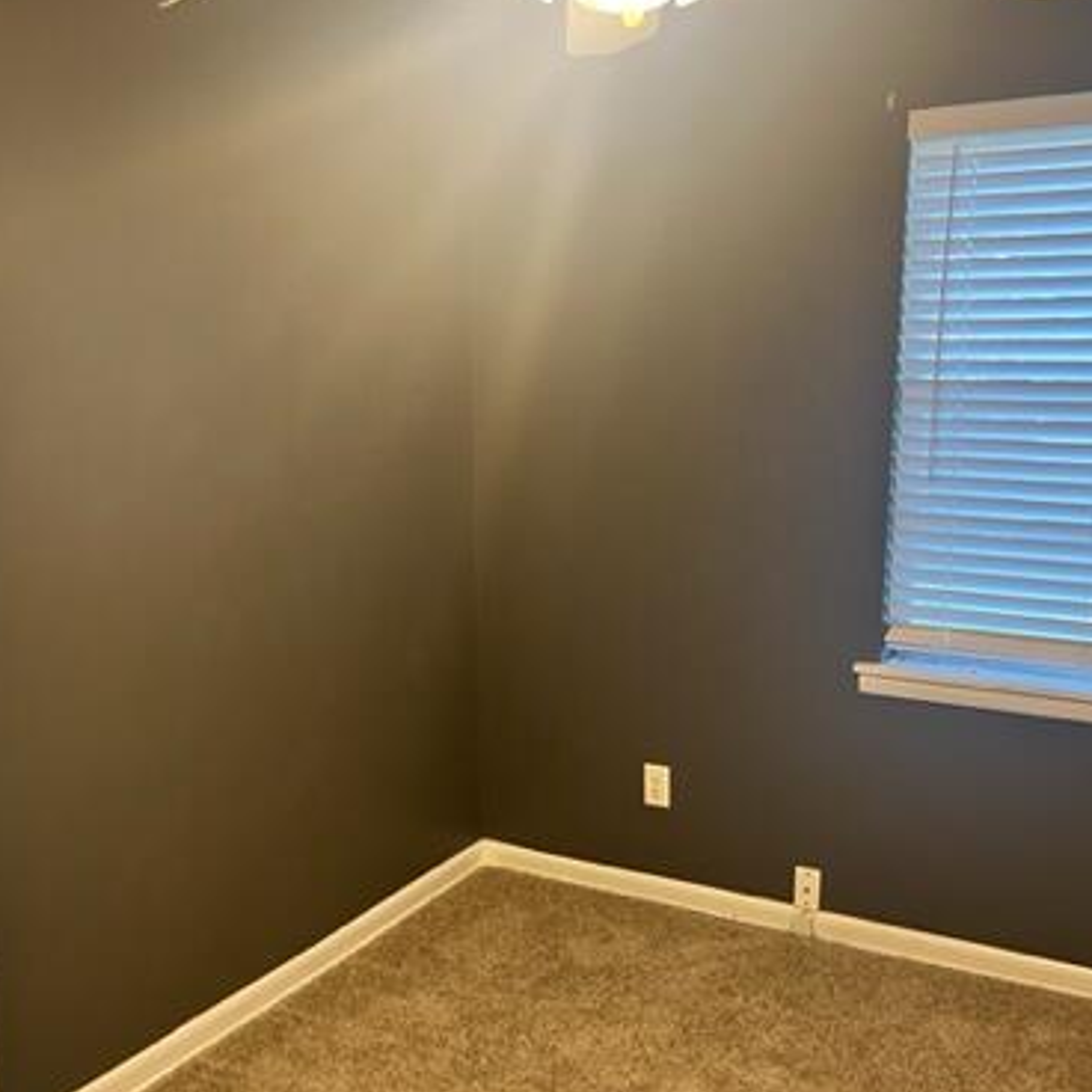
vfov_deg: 41.7
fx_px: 1428
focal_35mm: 40
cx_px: 501
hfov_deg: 41.8
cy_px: 644
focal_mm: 5.7
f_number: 1.5
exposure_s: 1/60
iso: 100
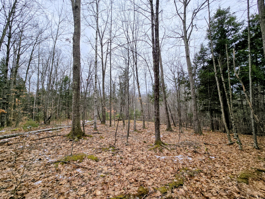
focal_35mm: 13
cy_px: 100
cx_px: 132
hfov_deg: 106.2
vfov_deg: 89.9
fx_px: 100
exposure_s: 1/349
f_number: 2.2
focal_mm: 2.2
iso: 50
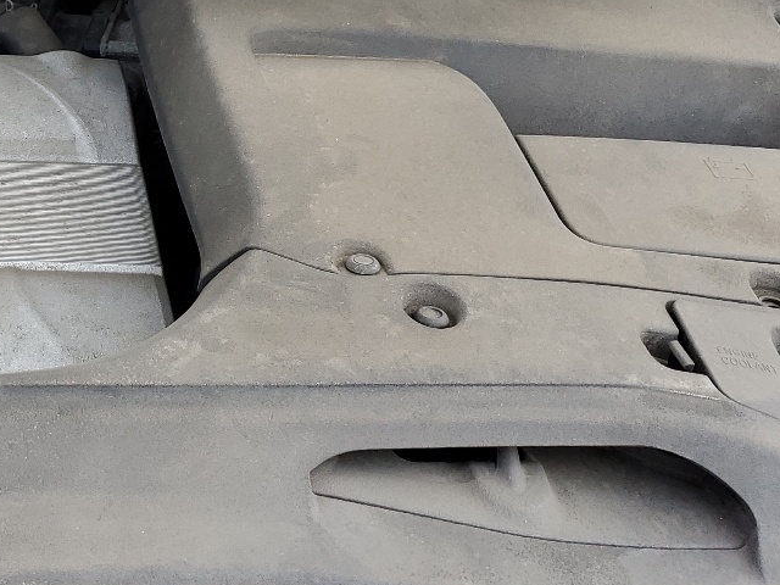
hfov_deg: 27.9
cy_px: 194
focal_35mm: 65
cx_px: -17
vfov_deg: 22.5
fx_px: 1465
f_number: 1.5
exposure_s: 1/294
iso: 50
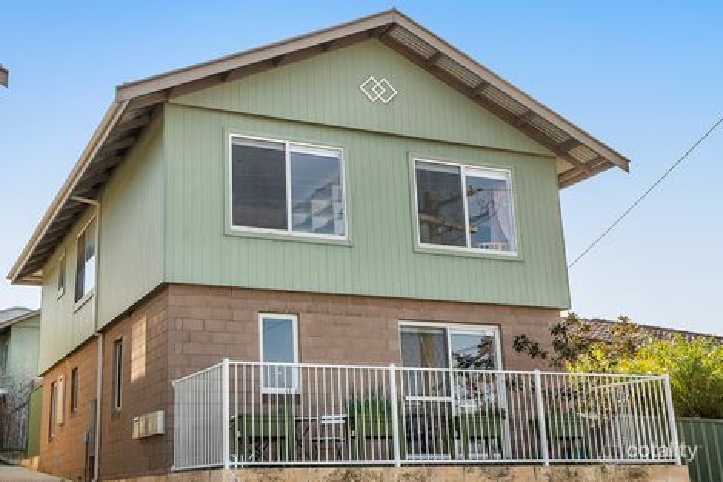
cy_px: 241
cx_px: 362
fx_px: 683
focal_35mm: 34
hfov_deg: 55.8
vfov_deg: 38.9
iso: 250
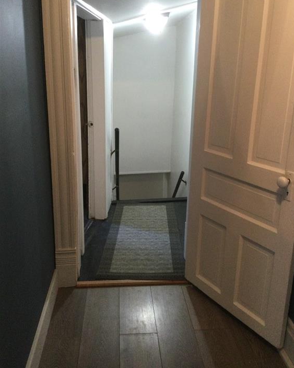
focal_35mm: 33
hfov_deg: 44.5
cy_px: 169
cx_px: 150
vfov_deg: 54.2
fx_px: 359
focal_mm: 3.3
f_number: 2.4
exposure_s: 1/24
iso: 200
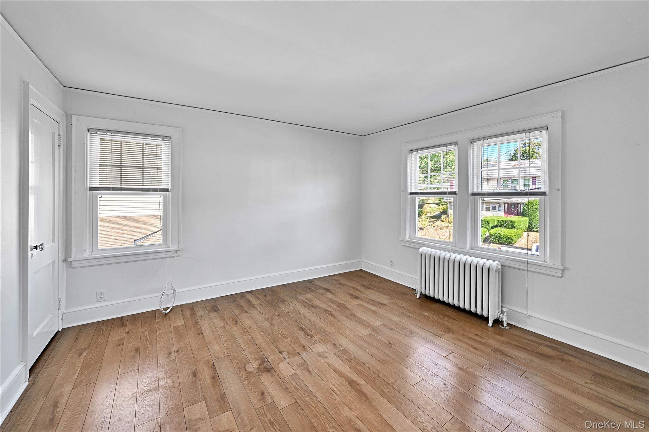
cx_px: 324
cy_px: 216
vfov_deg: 81.2
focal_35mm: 14
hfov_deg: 104.3
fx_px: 252
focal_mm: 14
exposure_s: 1/25
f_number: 9
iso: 320
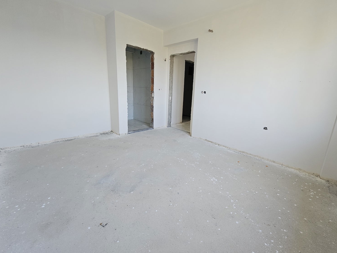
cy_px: 127
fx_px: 136
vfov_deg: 85.7
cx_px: 176
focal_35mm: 14
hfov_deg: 102.0
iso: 64
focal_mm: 2.2
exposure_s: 1/50
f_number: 2.2
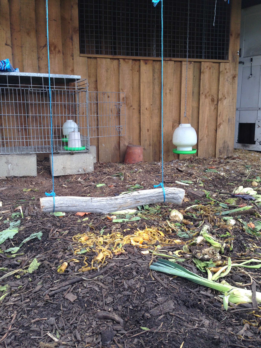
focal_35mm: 33
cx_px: 130
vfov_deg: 55.4
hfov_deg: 42.9
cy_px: 174
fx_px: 332
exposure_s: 1/120
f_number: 2.4
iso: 64
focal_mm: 4.12
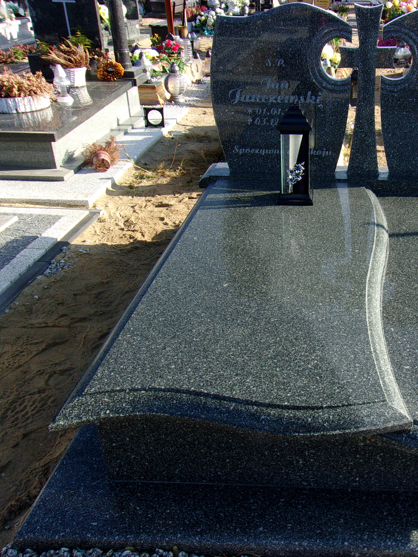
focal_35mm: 37
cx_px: 345
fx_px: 596
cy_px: 284
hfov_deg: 37.1
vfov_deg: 50.1
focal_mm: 4.9
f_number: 10.4
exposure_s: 1/38
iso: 80
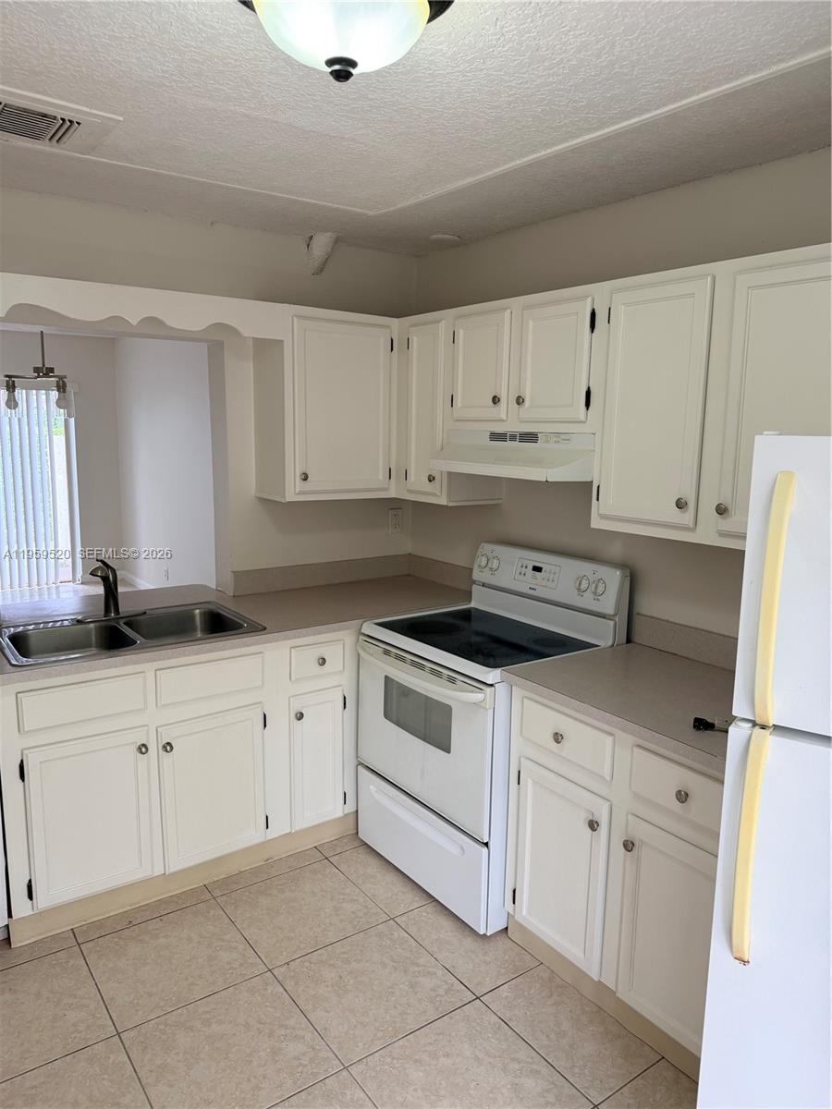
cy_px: 554
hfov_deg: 56.8
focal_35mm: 24
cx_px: 416
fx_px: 769
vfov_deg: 71.6
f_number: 1.78
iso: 64
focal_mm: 6.76
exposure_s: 1/120
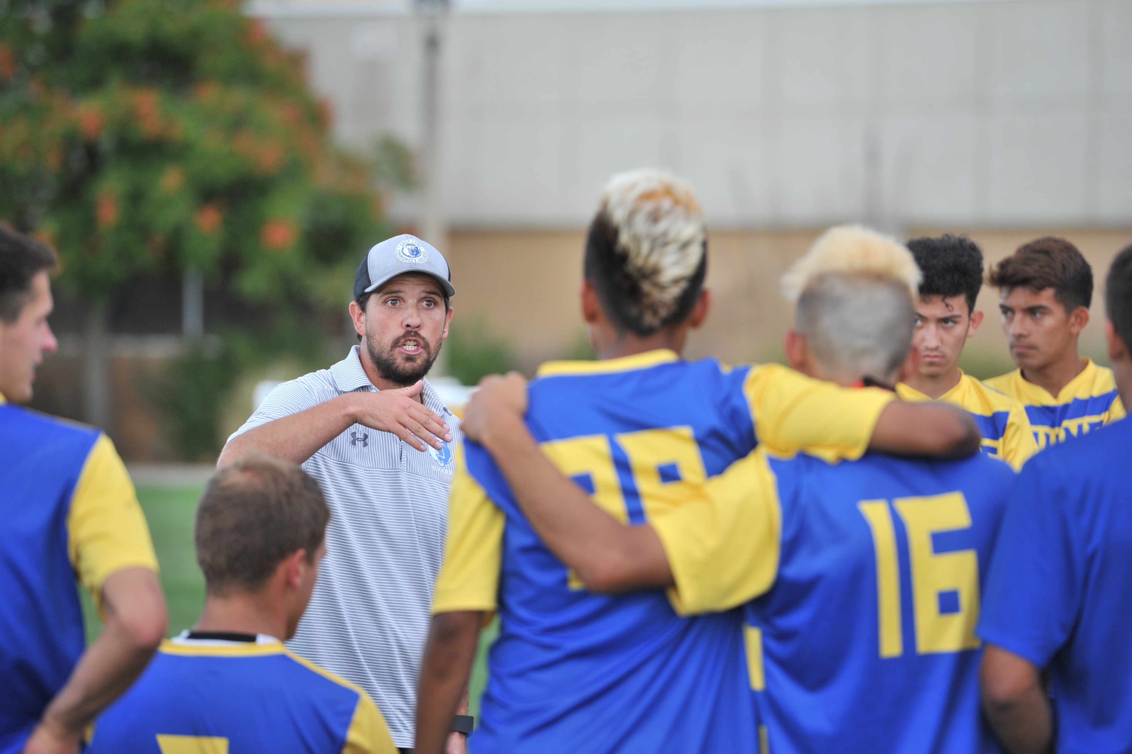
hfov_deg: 10.3
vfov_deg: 6.9
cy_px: 377
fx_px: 6285
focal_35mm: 200
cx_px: 566
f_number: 3.5
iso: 640
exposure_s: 1/1000
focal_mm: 200
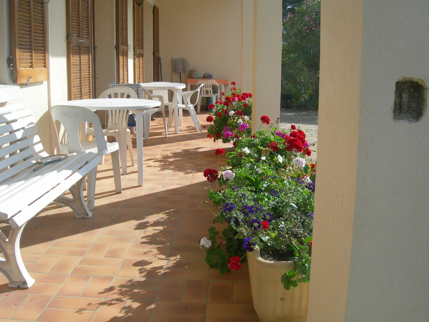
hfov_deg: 49.0
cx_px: 214
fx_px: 471
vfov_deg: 37.7
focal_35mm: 38
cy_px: 161
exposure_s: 1/360
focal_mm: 7.8
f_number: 4.8
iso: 50
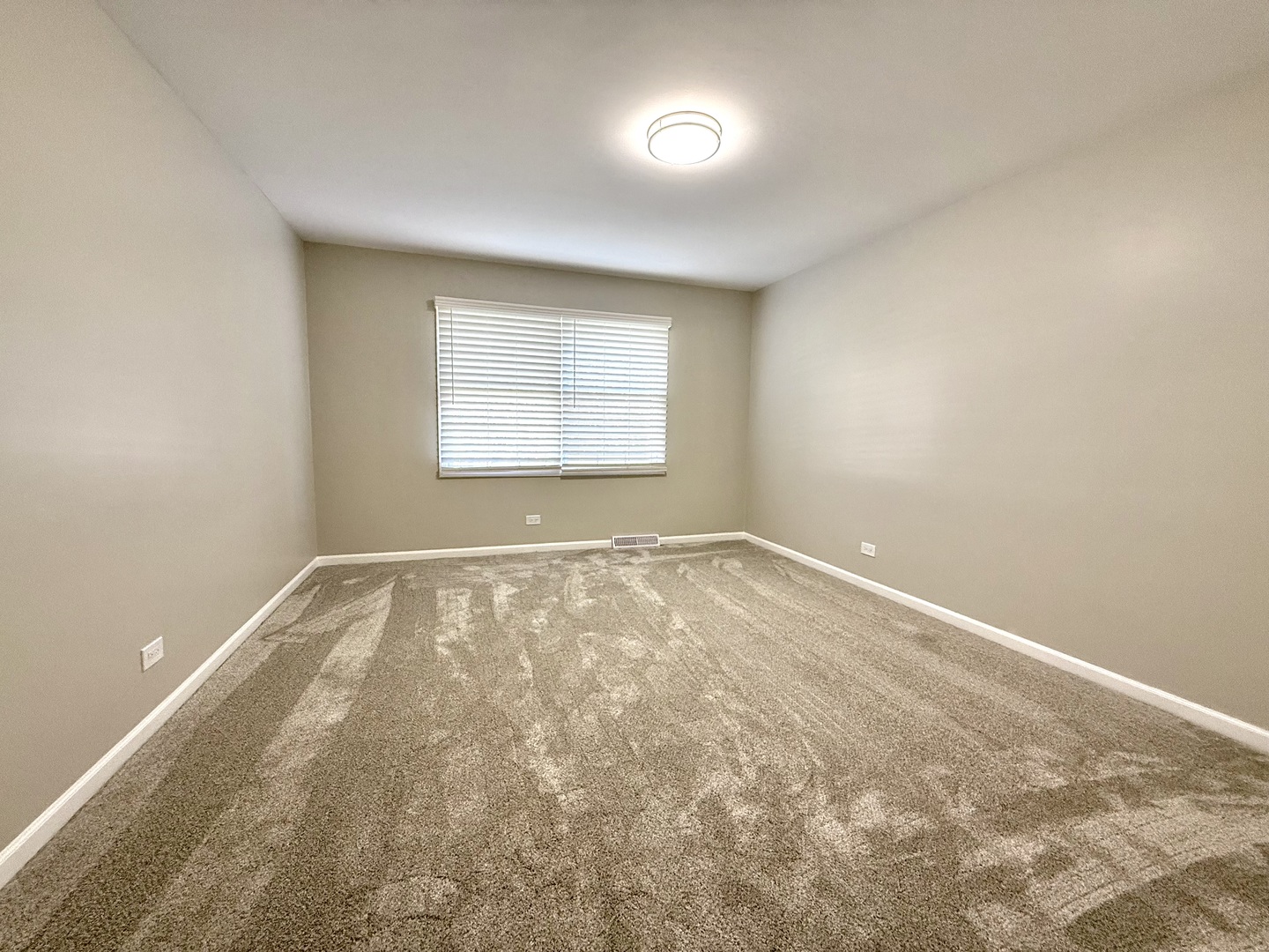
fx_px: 513
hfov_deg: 102.1
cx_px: 634
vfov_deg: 85.7
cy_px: 476
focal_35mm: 14
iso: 200
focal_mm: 2.22
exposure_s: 1/120
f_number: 2.2
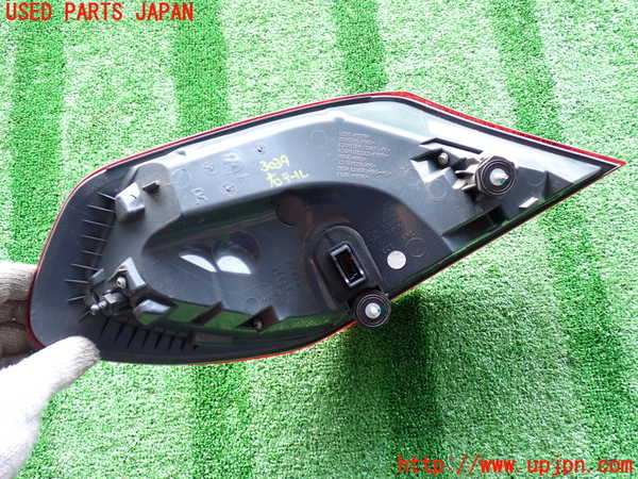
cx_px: 319
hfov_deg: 56.8
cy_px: 240
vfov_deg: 44.2
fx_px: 590
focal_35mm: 32
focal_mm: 5.79
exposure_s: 1/40
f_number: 2.4
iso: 200
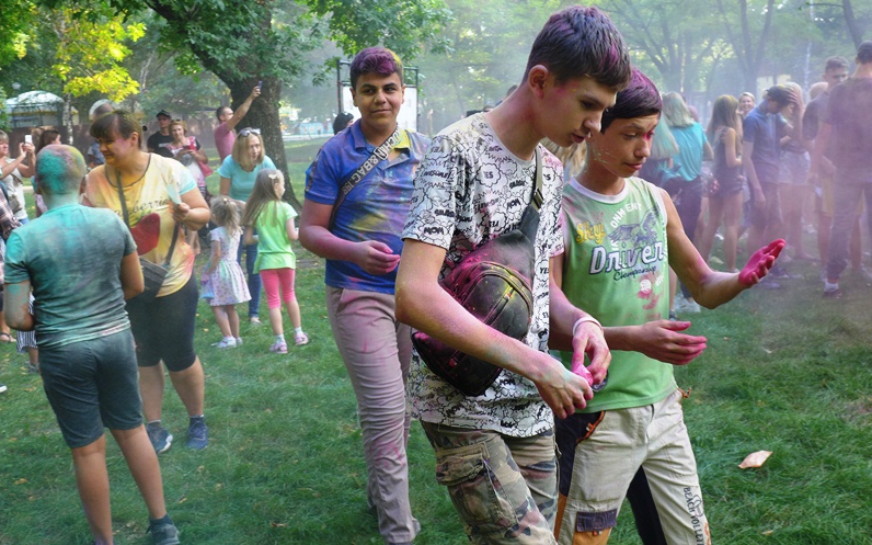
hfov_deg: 48.2
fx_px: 974
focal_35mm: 41
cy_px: 253
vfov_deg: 31.2
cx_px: 435
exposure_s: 1/100
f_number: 2.2
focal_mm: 7.9
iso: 80
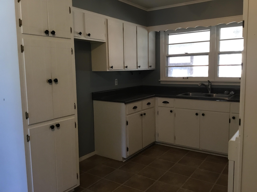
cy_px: 96
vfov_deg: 45.4
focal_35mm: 31
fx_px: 230
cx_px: 128
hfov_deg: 58.4
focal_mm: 3.3
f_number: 2.4
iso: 80
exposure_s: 1/30
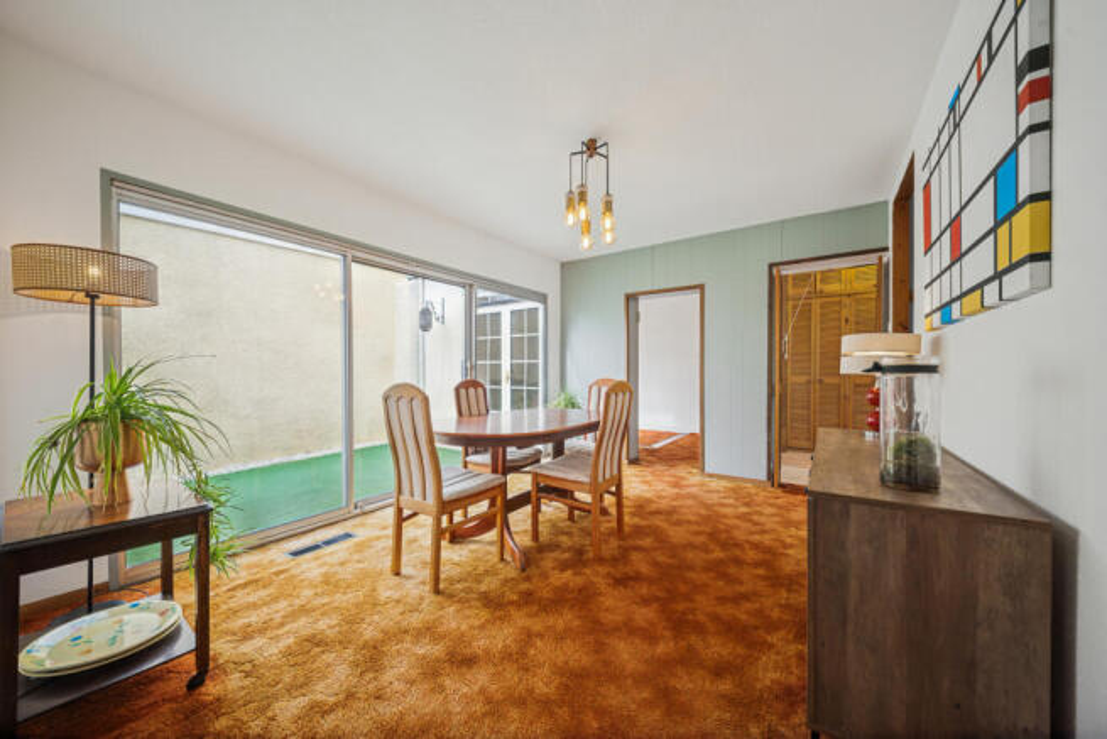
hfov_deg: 112.6
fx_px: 369
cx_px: 554
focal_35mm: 12
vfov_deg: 90.0
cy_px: 370
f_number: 8
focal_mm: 12
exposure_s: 1/40
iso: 160
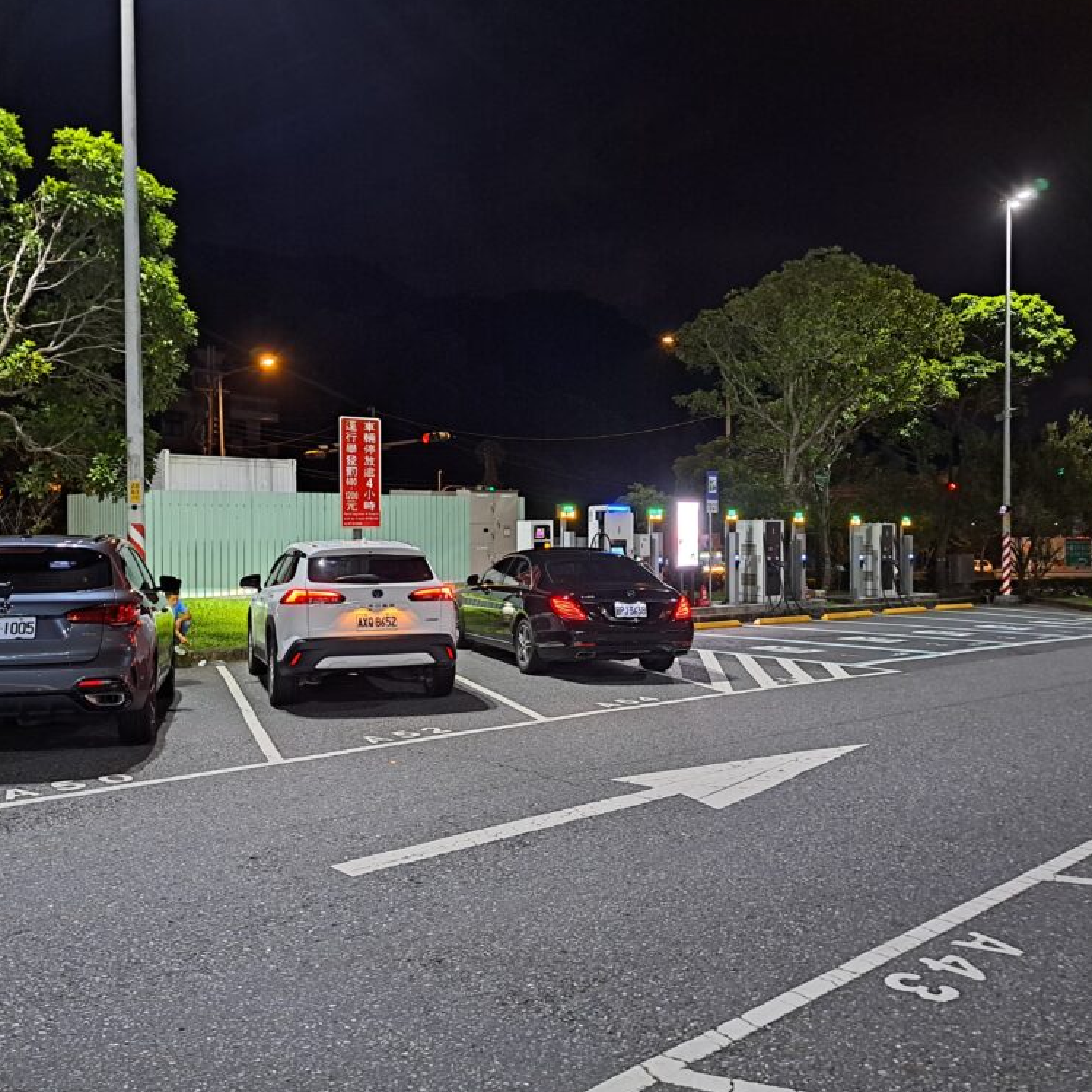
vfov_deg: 55.6
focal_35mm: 29
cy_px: 550
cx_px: 504
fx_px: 1035
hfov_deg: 55.6
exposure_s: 1/24
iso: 400
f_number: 1.8
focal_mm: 5.23
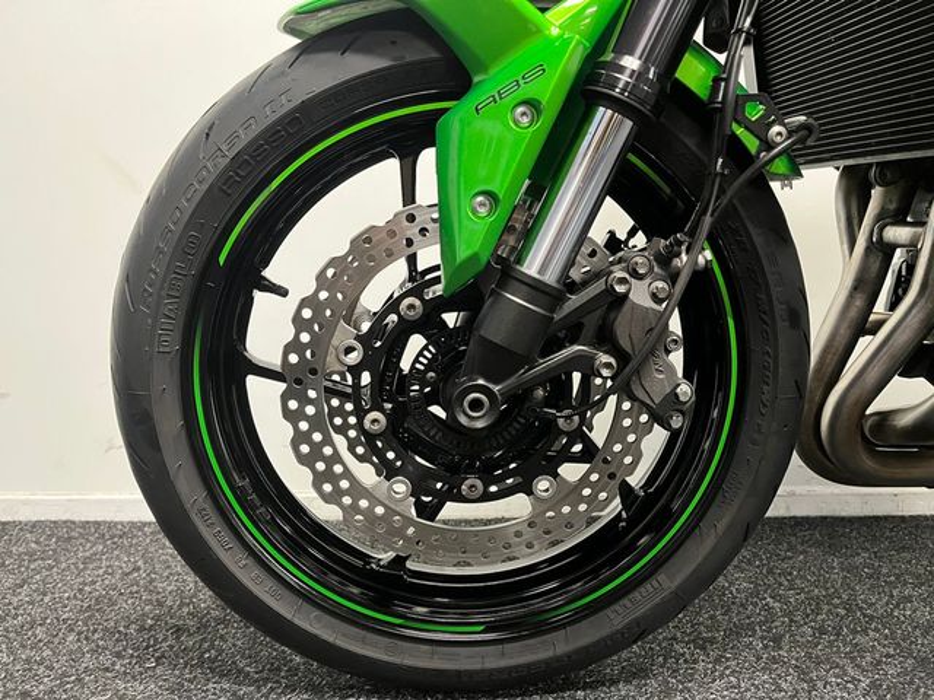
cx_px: 467
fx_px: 702
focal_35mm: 26
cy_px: 350
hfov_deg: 67.3
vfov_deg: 53.1
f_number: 1.6
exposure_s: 1/50
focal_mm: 5.1
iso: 500
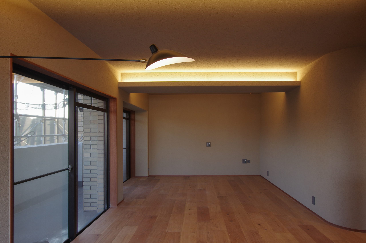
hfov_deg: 78.6
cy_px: 122
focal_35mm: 22
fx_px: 223
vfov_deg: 57.1
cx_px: 183
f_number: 10
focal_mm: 15
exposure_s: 1/6
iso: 400
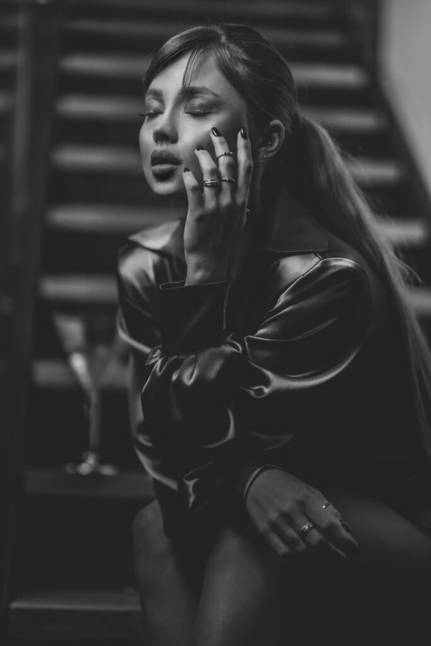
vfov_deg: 23.9
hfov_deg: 16.1
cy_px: 323
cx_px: 216
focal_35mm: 85
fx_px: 1526
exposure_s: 1/1250
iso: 200
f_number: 1.4
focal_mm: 85
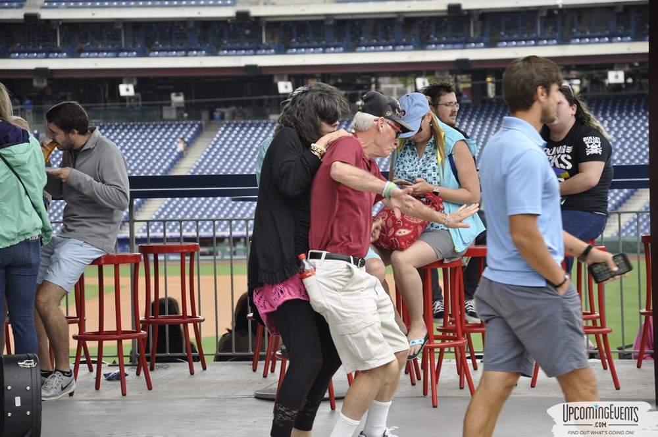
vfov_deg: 8.7
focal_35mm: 158
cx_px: 329
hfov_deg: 13.1
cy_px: 218
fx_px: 2875
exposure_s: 1/125
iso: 400
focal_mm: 105
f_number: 5.6
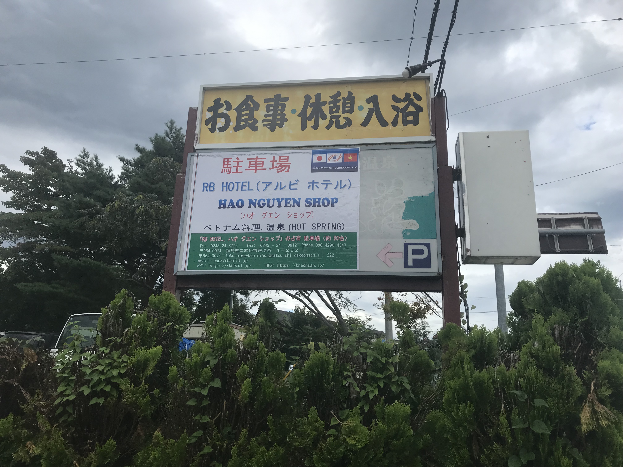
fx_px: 504
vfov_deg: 49.7
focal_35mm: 28
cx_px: 312
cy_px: 234
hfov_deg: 63.4
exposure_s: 1/1030
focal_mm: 3.99
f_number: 1.8
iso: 20
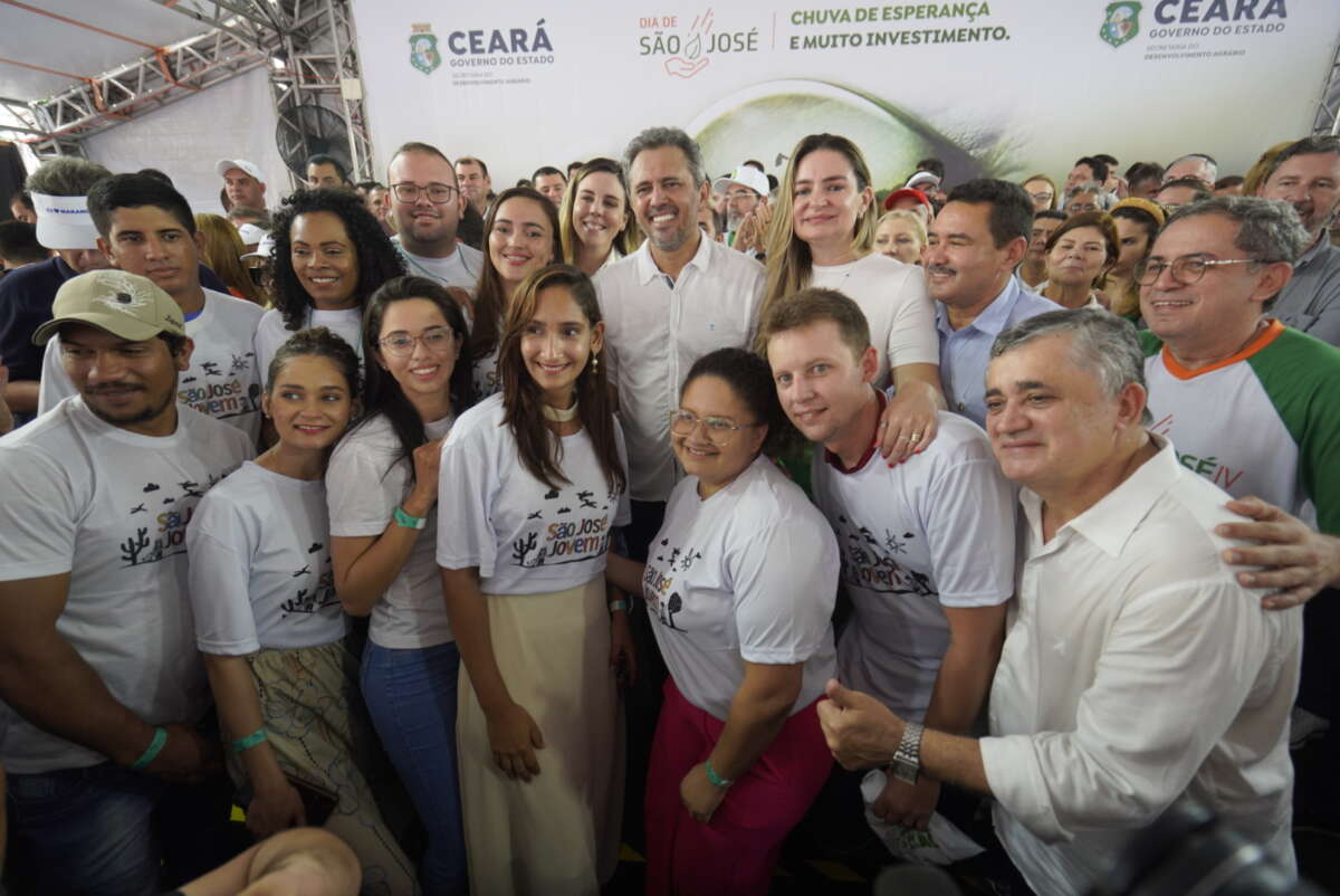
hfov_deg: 96.7
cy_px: 448
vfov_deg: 73.8
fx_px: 596
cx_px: 670
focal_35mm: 16
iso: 800
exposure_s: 1/200
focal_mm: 16
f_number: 4
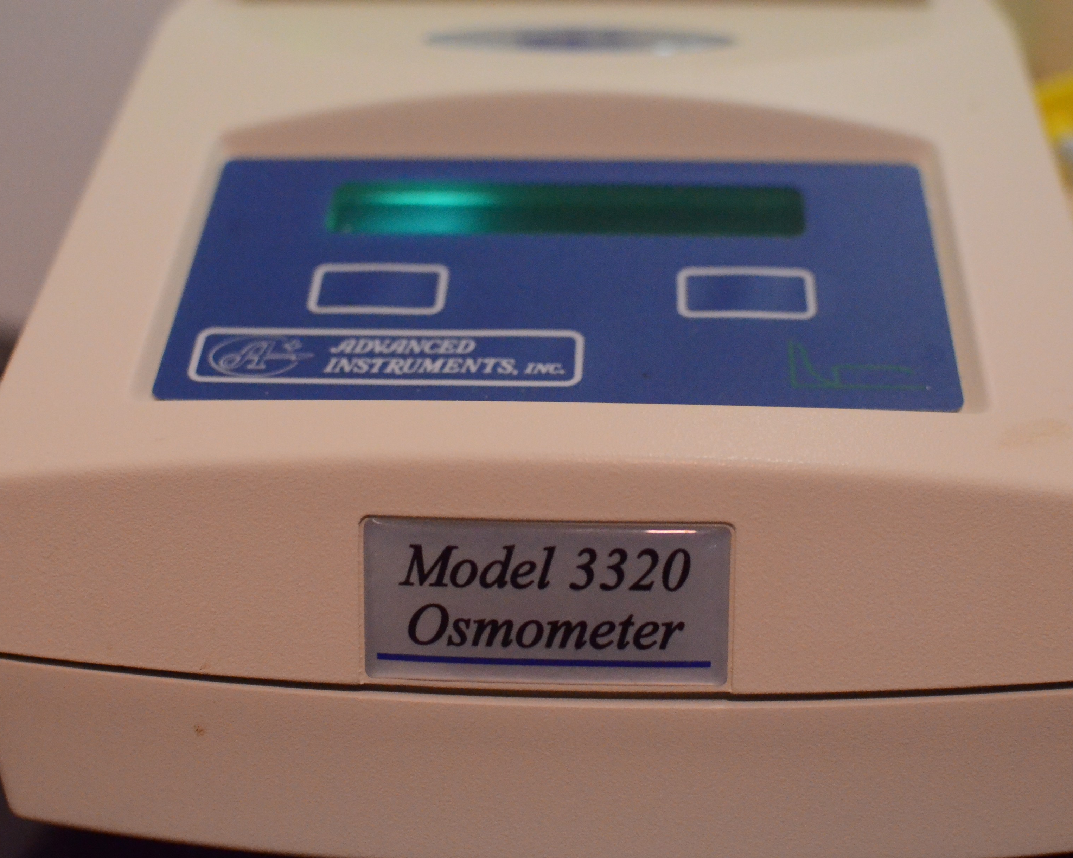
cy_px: 430
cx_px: 527
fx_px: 1892
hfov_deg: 31.7
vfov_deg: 25.6
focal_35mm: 60
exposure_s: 1/400
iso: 5000
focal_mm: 35
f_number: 2.8
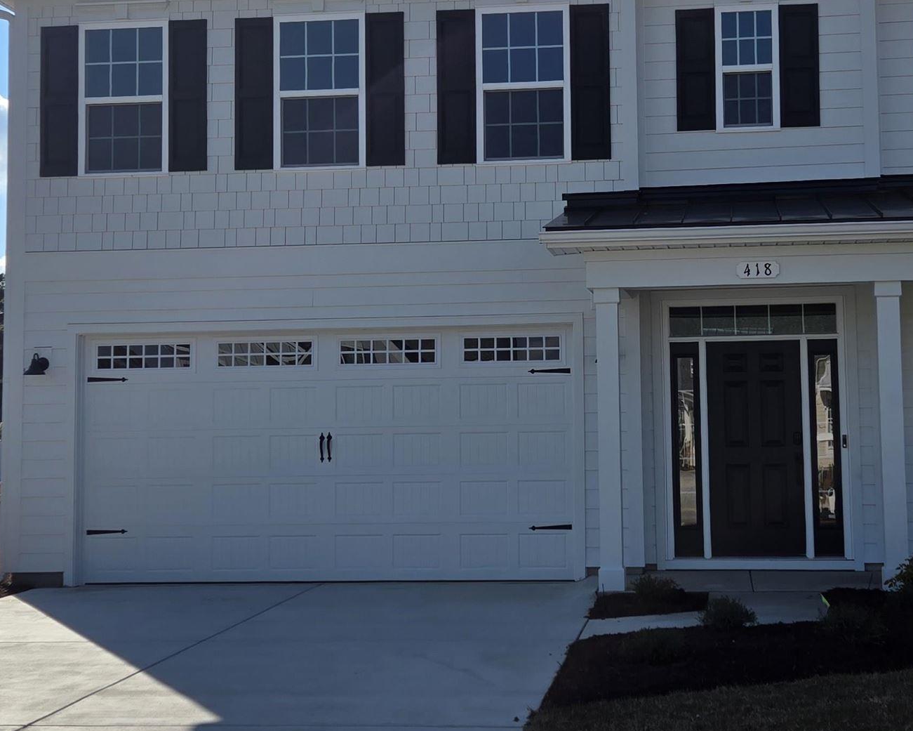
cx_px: 584
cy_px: 291
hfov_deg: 35.1
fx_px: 1432
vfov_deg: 28.5
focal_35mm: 53
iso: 25
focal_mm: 5.4
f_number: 1.8
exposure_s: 1/3143
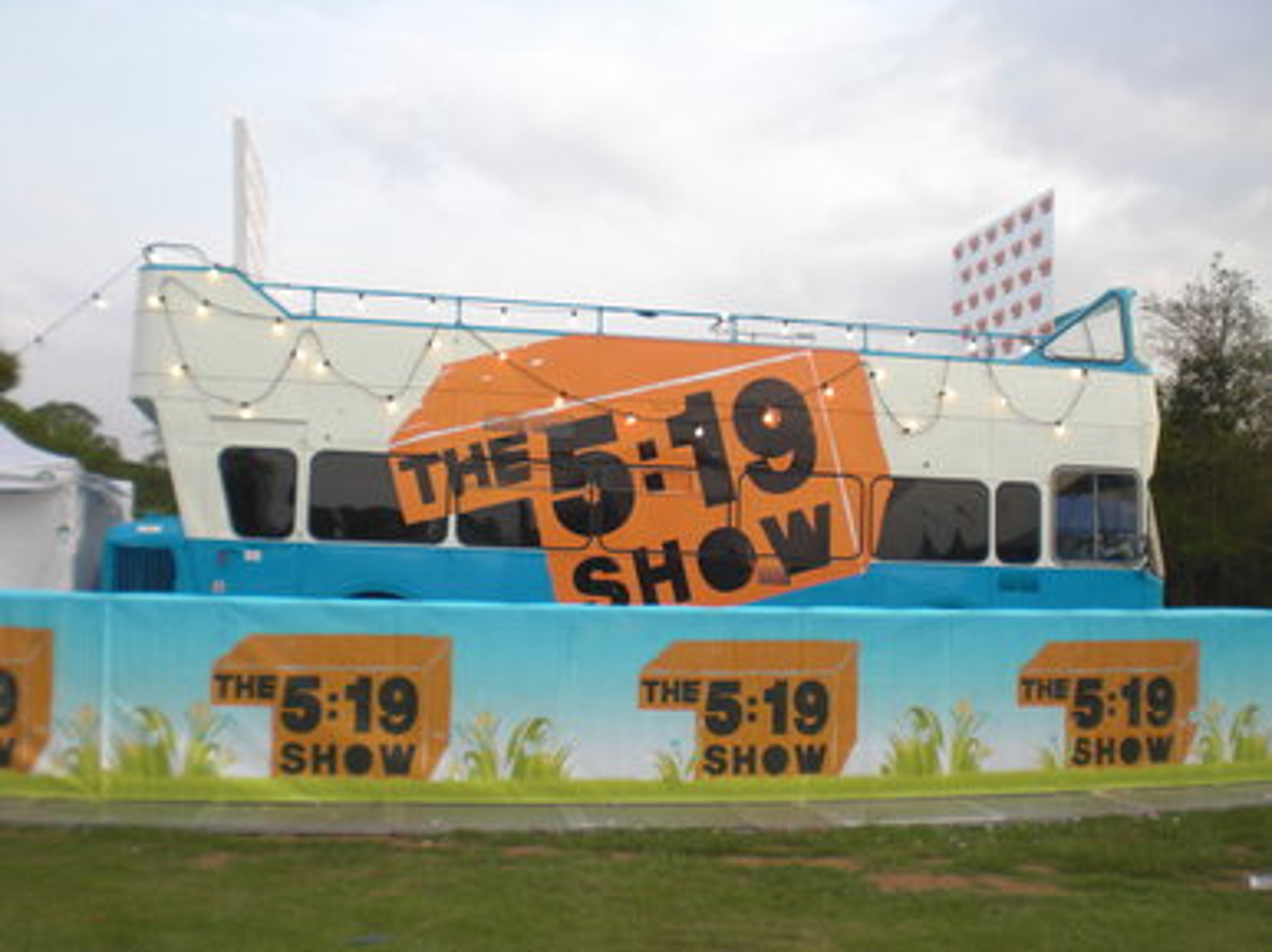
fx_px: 1395
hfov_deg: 49.0
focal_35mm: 38
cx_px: 636
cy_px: 476
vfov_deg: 37.7
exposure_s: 1/250
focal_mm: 6.3
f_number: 3.1
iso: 64
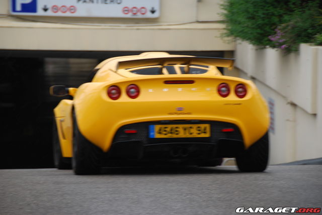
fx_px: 1746
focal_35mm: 195
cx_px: 161
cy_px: 108
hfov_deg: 10.5
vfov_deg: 7.1
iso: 200
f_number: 5.6
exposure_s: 1/160
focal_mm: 130
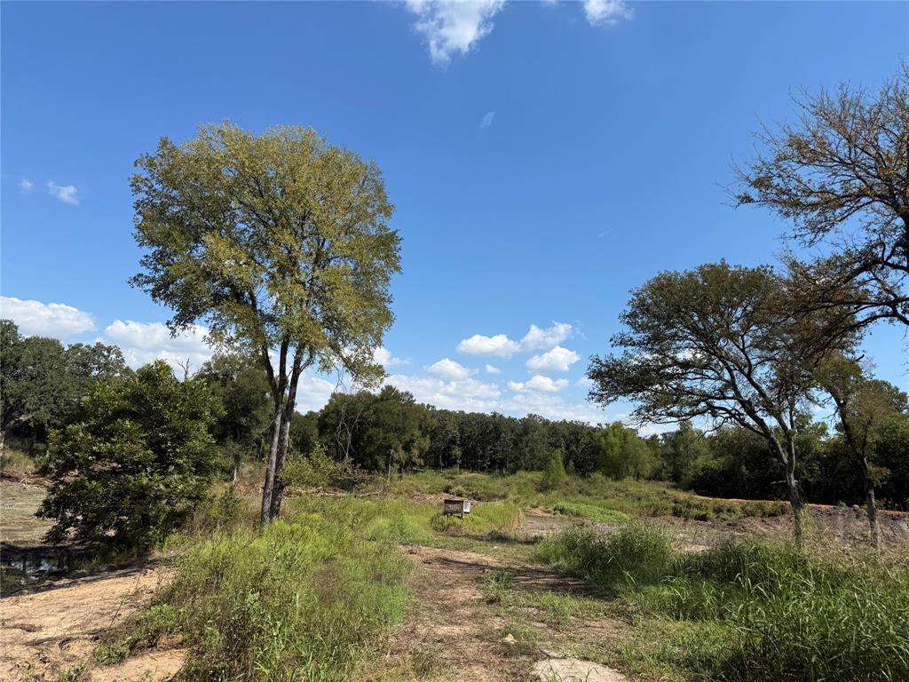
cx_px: 454
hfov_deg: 71.6
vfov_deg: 56.8
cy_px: 341
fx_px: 630
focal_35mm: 24
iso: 80
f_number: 1.78
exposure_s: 1/4673
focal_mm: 6.76
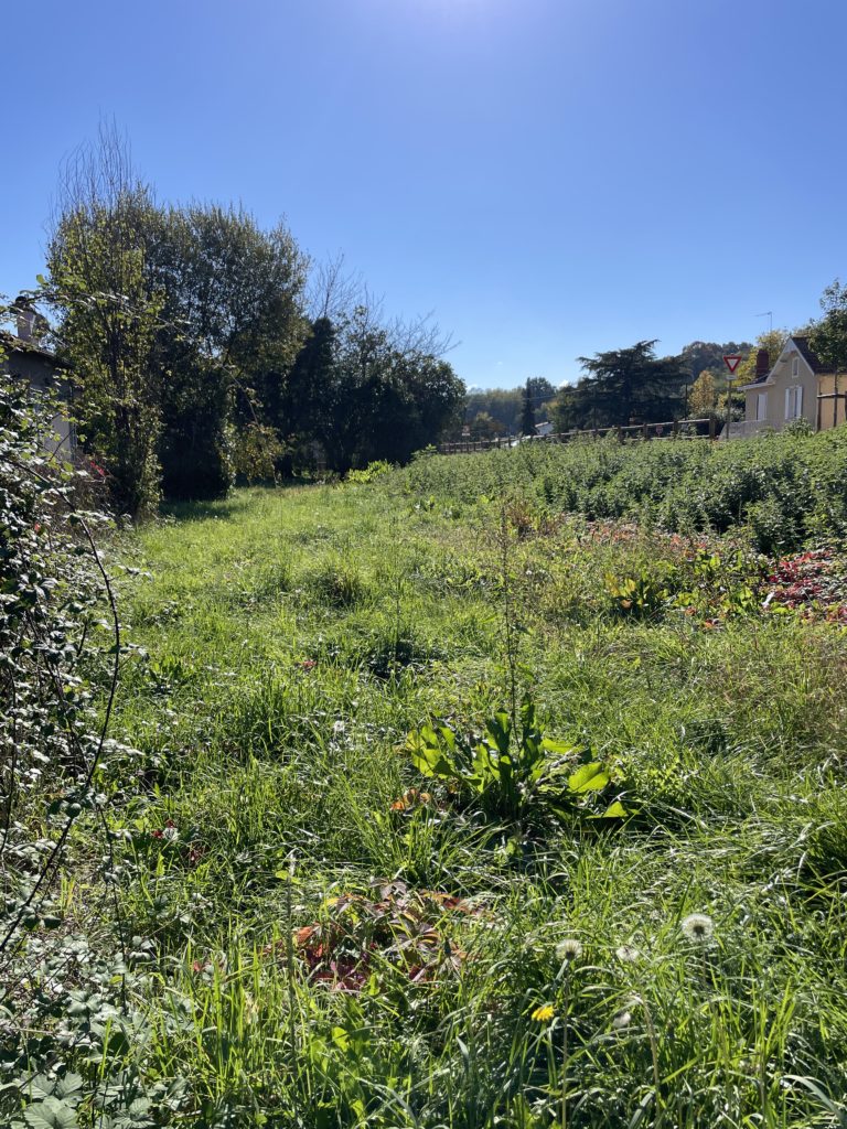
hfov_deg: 53.1
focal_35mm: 26
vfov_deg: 67.3
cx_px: 424
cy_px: 564
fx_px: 848
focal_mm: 4.2
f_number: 1.6
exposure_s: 1/4132
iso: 32
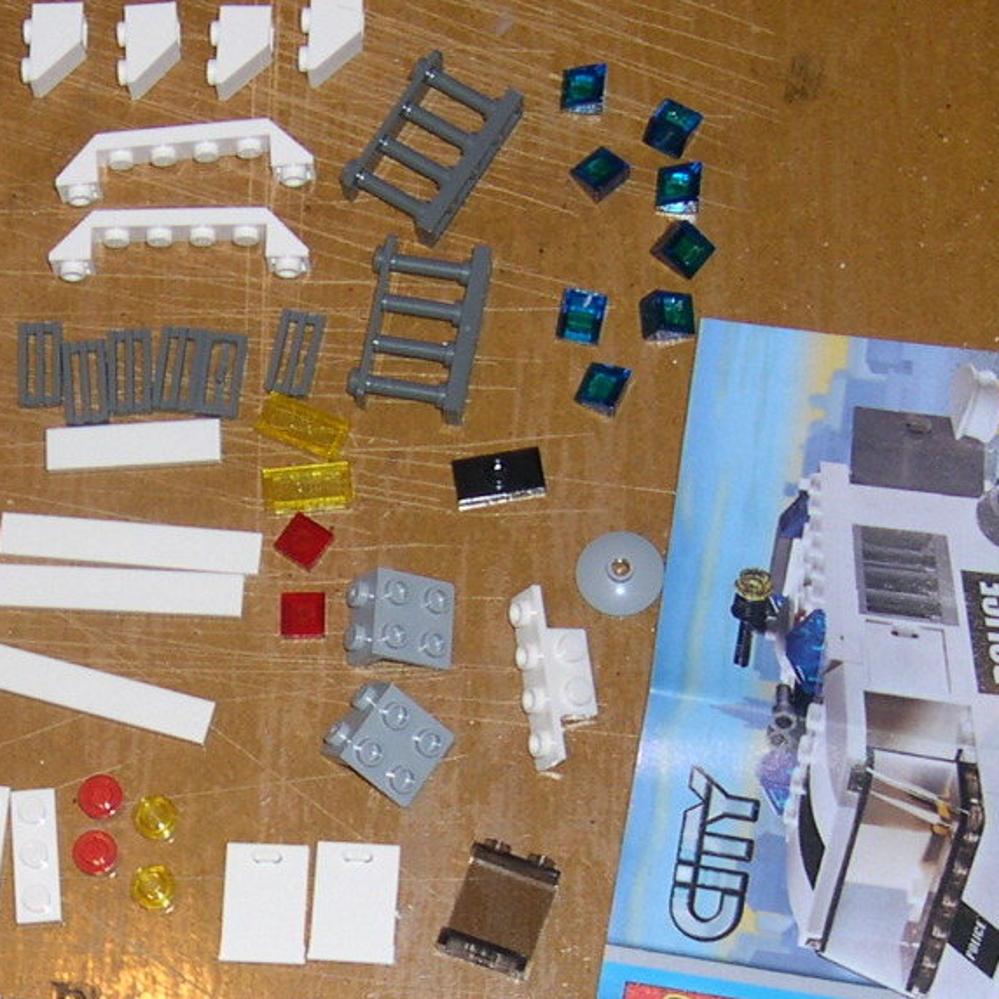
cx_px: 63
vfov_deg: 18.3
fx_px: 3069
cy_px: 831
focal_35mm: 94
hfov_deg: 18.1
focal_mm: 8
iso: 100
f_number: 2.8
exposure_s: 1/60
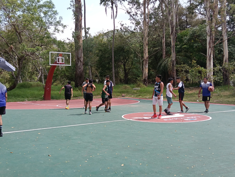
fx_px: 265
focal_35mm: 39
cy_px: 88
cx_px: 118
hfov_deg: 47.8
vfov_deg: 36.9
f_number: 1.8
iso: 50
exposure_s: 1/357
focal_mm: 3.98
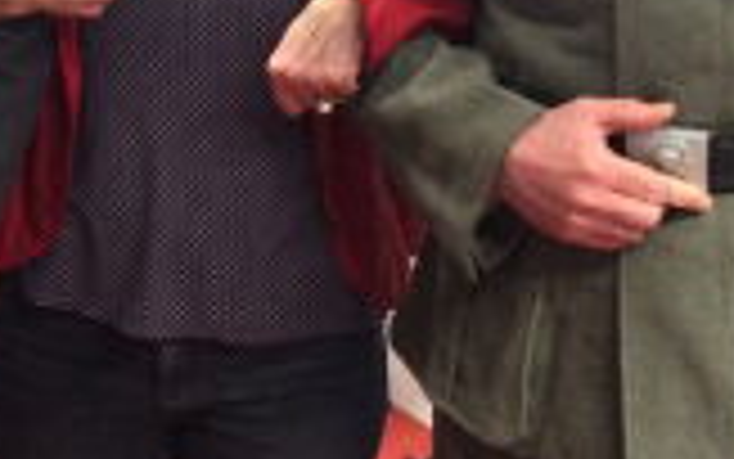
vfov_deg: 13.4
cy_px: -160
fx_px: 1881
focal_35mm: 94
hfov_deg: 21.9
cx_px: 185
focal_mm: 4.15
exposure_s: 1/33
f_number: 2.2
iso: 250
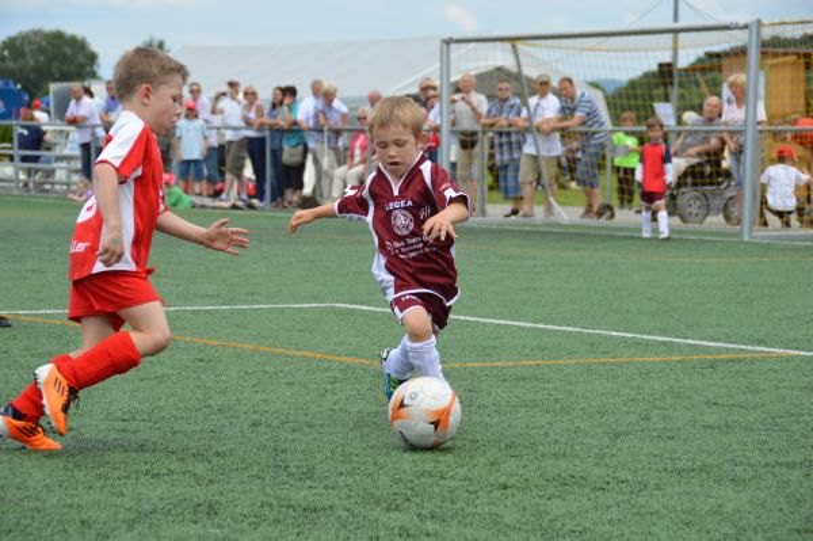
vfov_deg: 11.1
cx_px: 406
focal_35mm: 123
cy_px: 270
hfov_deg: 16.7
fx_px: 2775
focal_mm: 82
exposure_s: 1/1600
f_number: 5.6
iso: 400
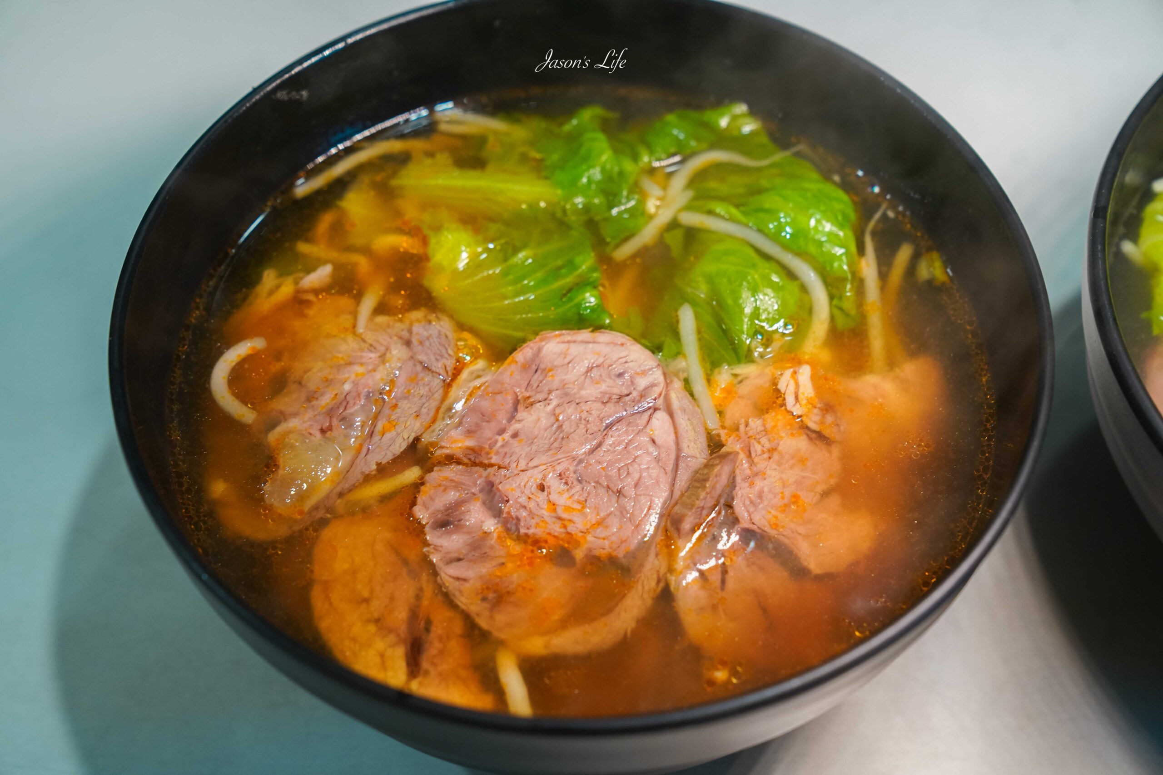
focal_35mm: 61
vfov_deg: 22.3
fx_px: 1971
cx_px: 582
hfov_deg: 32.9
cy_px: 388
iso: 1600
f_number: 5
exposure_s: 1/80
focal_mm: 61
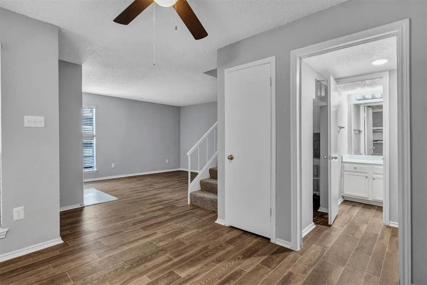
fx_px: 213
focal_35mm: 18
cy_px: 142
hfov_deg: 90.0
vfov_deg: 67.3
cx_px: 214
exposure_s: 1/5
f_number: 7.1
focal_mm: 18
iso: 320
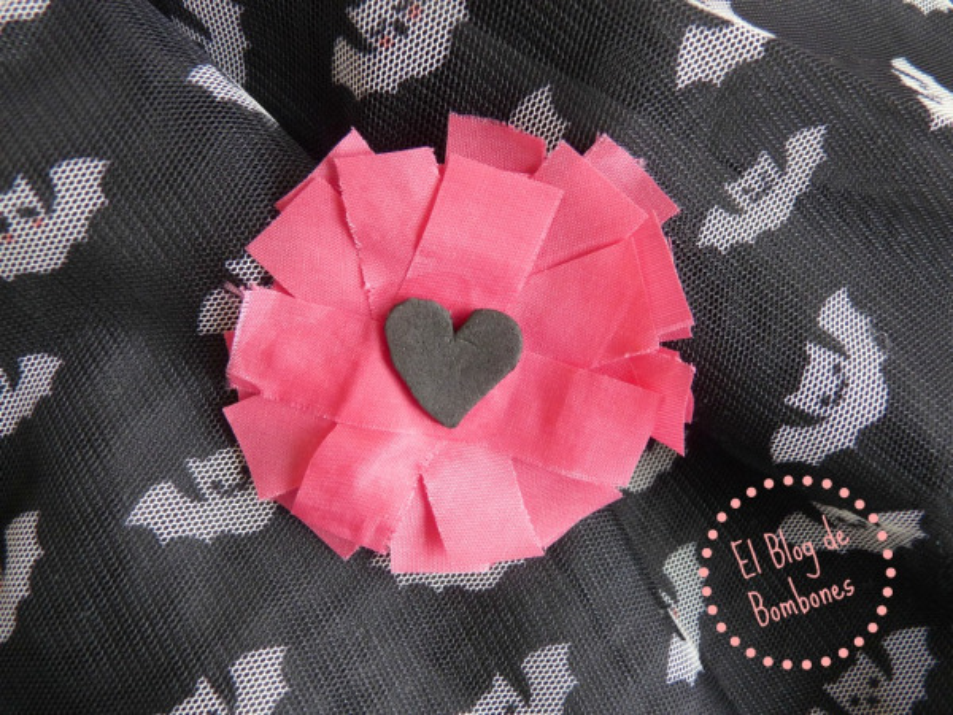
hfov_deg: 65.3
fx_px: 743
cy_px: 358
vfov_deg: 51.4
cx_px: 476
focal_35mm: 27
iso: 200
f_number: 2.8
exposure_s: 1/30
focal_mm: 4.8
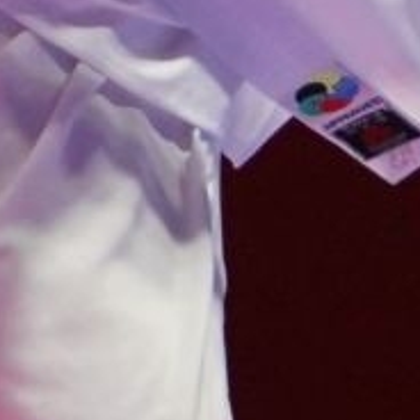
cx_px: 1233
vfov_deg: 0.7
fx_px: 33933
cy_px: -438
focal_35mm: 2472
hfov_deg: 0.7
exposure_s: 1/1000
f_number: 4
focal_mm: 199
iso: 2500
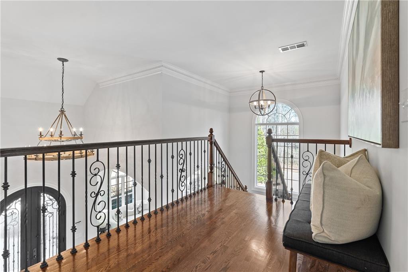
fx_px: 181
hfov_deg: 96.8
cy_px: 136
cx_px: 204
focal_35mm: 16
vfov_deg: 73.7
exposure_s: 1/20
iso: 1250
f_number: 5.6
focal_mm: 16
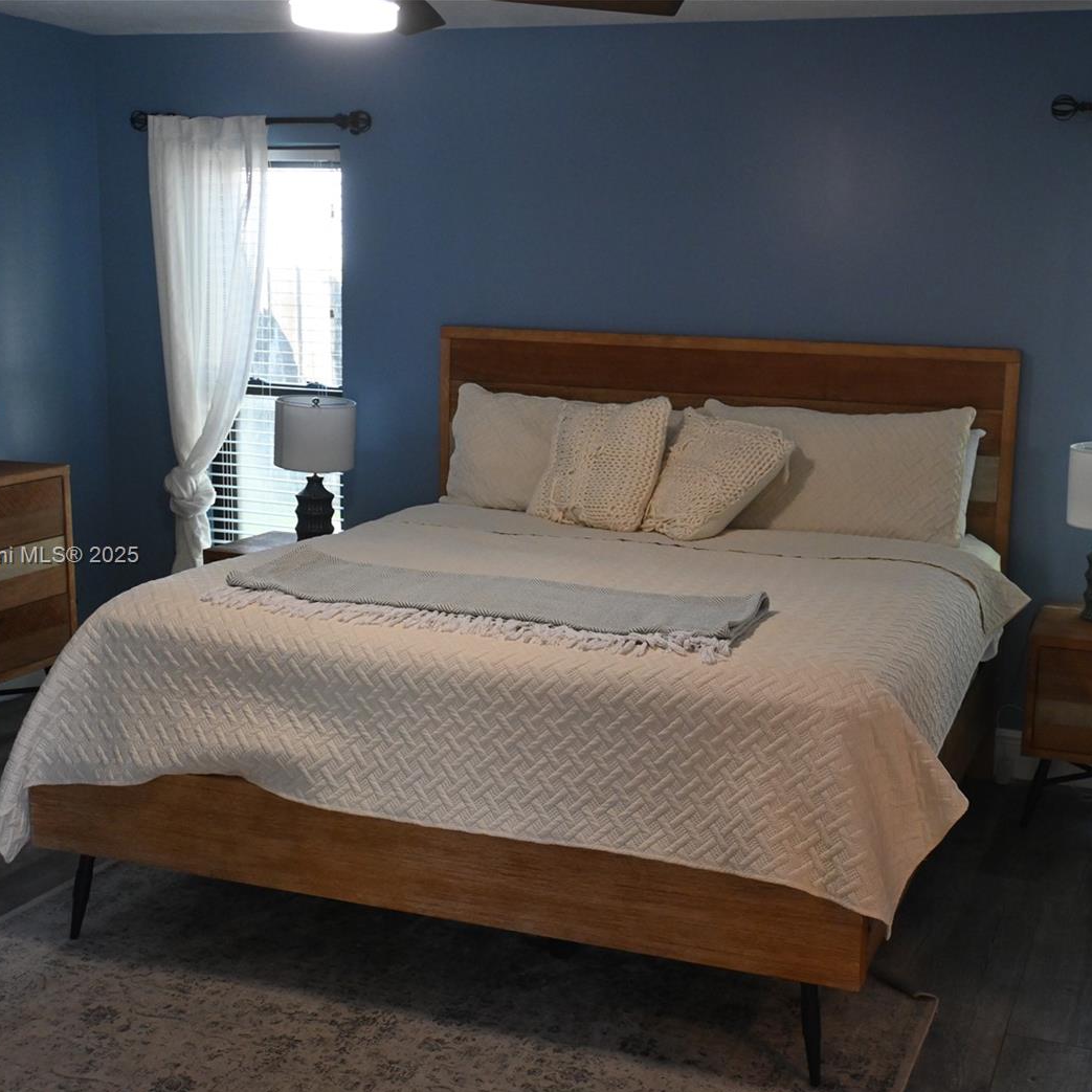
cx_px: 642
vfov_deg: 39.2
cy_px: 557
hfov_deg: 39.0
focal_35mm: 43
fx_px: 1535
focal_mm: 22
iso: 2000
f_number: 4
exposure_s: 1/125
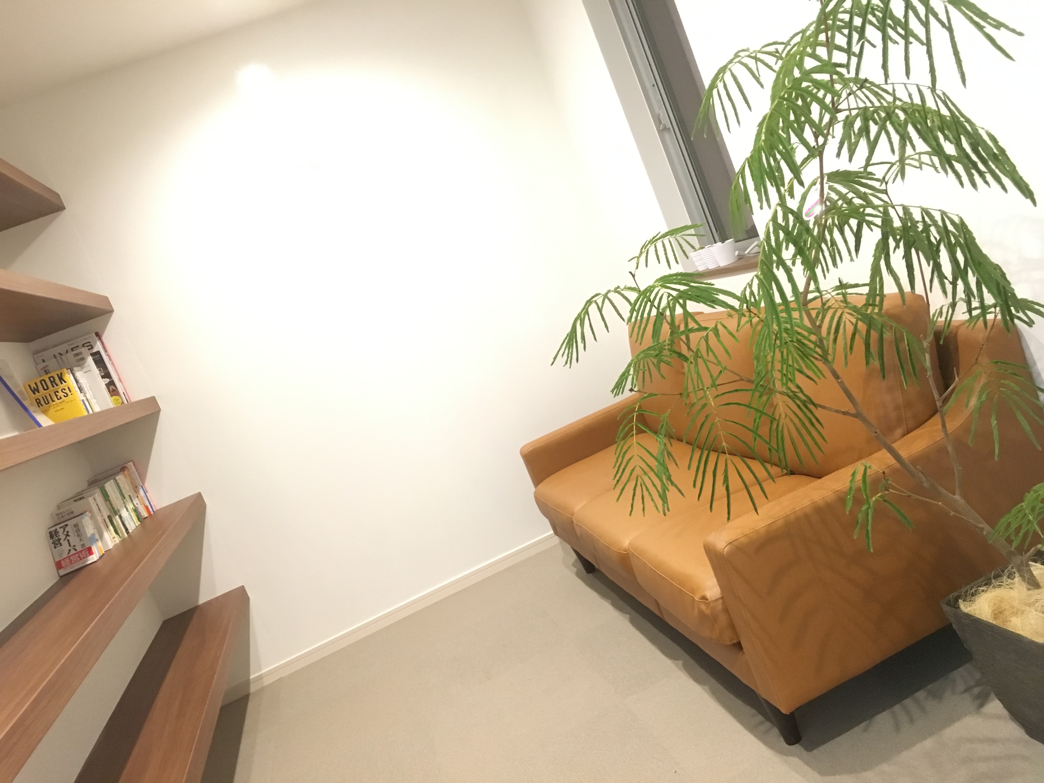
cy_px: 392
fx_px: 875
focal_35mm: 29
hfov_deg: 61.7
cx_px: 522
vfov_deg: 48.2
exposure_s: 1/15
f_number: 2.2
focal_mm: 4.15
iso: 250
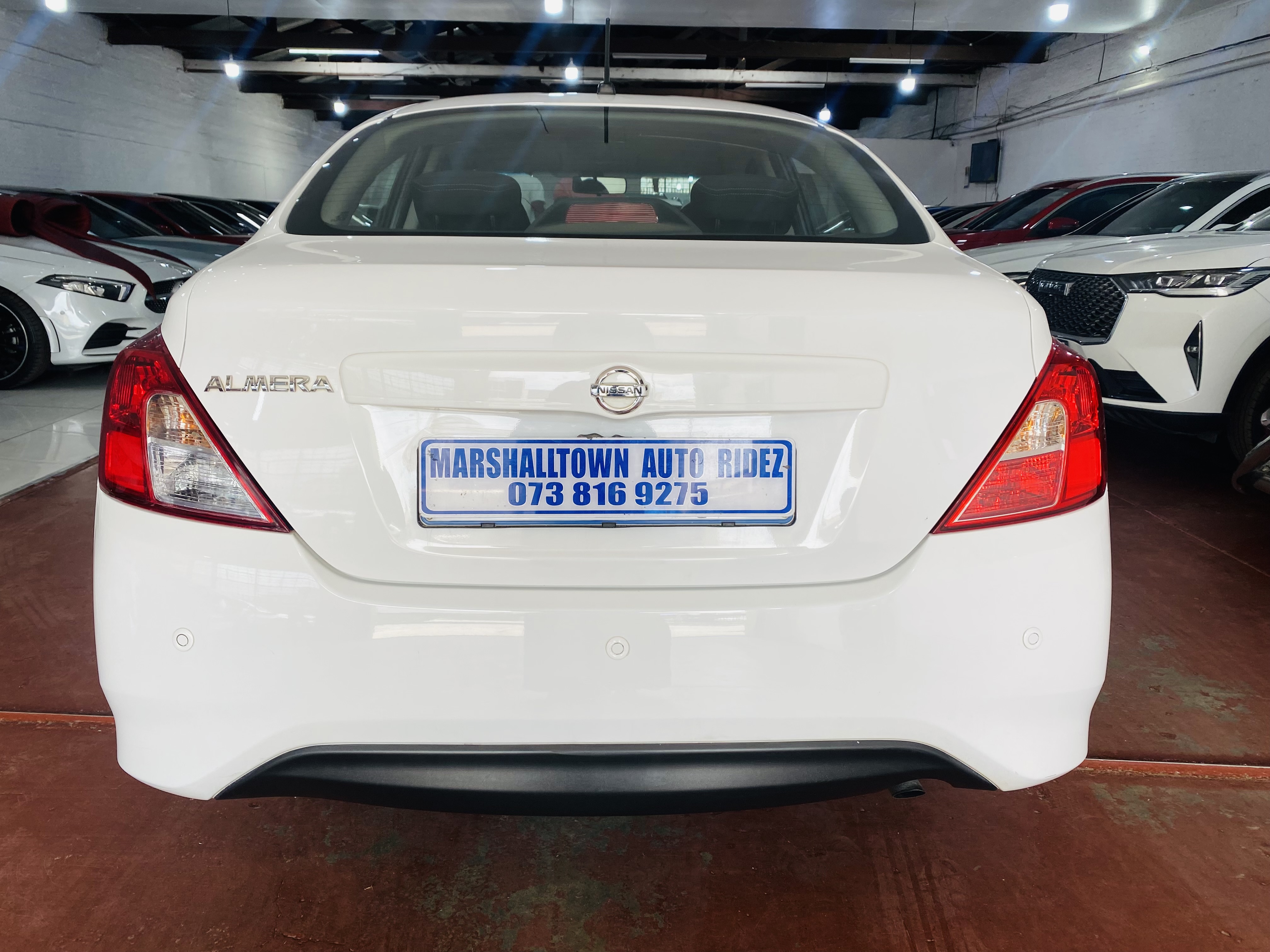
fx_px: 954
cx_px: 635
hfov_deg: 67.3
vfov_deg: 53.1
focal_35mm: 26
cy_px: 476
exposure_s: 1/187
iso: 32
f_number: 1.8
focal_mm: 4.25
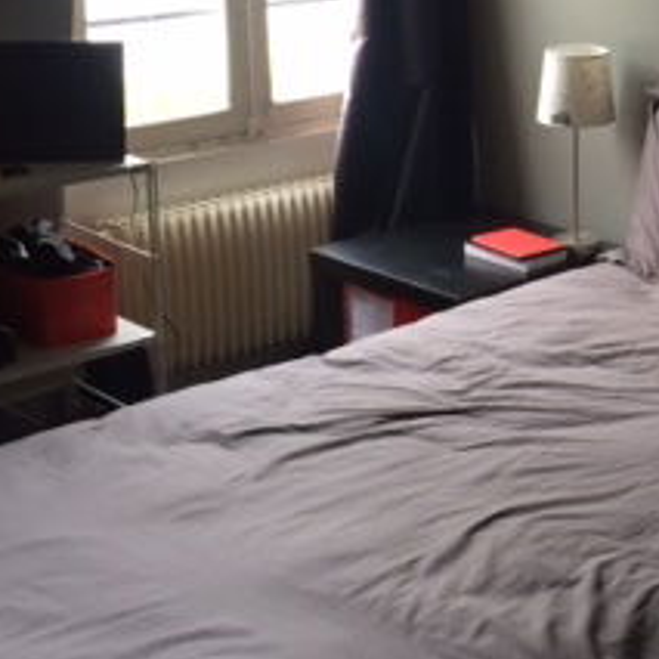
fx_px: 1658
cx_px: 715
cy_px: 90
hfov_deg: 21.4
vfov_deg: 22.0
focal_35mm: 77
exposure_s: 1/33
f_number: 2.2
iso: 40
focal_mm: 4.15
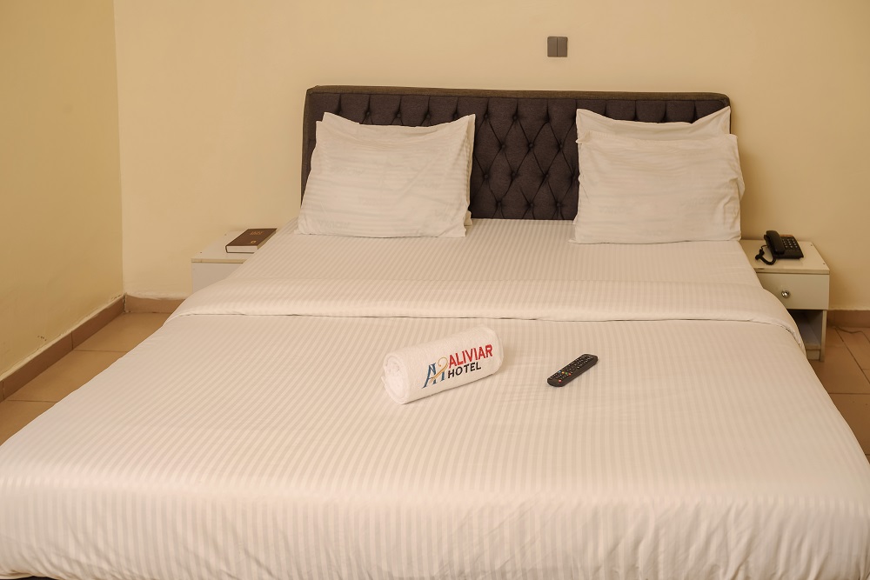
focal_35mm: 35
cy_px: 290
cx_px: 435
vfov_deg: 37.9
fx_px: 846
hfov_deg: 54.4
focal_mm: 35
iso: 80
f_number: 3.5
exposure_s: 1/200
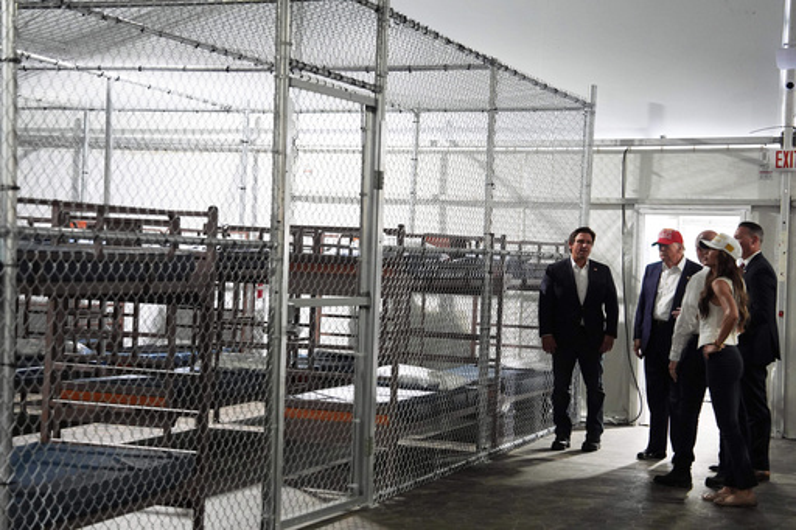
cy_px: 265
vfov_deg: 19.4
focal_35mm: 70
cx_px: 398
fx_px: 1547
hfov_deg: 28.9
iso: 2000
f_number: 2.8
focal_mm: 70
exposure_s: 1/200
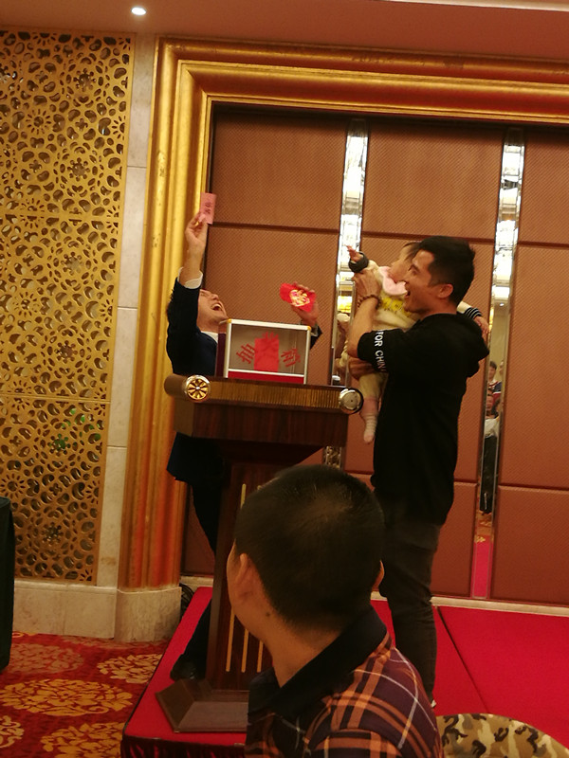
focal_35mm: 56
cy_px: 379
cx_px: 284
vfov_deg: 34.3
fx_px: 1227
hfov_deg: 26.1
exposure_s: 1/33.3
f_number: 2.2
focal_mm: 4.5
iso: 250
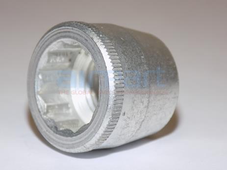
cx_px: 114
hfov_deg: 11.8
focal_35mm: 168
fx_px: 1101
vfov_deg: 8.8
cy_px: 85
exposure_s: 1/30
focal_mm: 29.9
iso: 200
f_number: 5.3
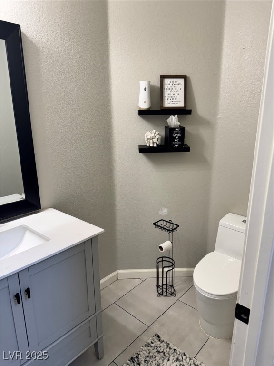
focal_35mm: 24
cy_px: 183
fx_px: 253
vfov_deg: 71.6
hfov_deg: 56.8
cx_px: 137
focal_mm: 6.76
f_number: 1.78
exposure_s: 1/120
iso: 125
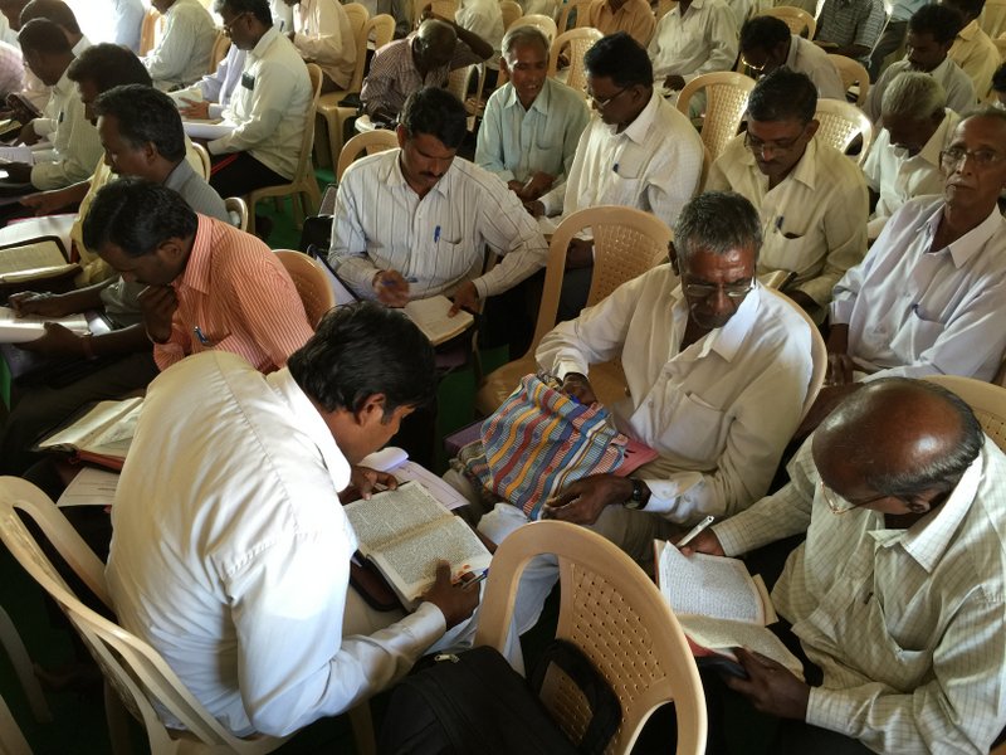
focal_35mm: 29
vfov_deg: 48.2
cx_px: 503
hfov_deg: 61.7
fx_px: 843
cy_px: 378
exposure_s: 1/17
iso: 40
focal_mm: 4.15
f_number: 2.2
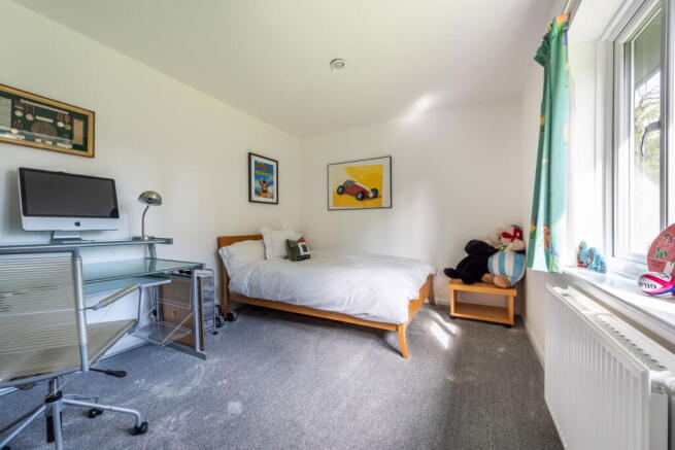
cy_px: 225
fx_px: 263
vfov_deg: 81.2
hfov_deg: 104.2
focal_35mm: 14
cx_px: 338
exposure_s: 1/5
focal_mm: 14
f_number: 13
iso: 100
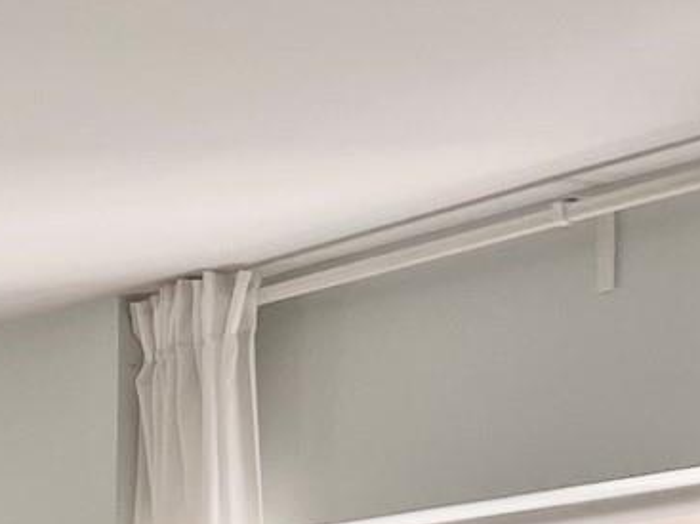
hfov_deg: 11.9
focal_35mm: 145
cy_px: 1126
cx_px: -759
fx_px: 2931
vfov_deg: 9.4
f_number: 1.5
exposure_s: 1/1100
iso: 50
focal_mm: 5.7
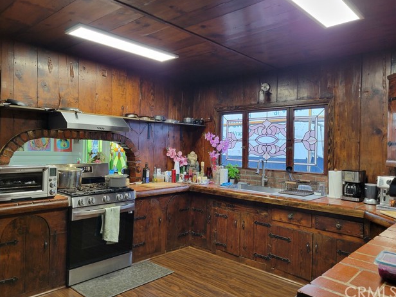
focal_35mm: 27
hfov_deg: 65.3
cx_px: 195
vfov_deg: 51.4
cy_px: 147
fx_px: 309
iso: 250
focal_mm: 5.4
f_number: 1.8
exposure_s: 1/60
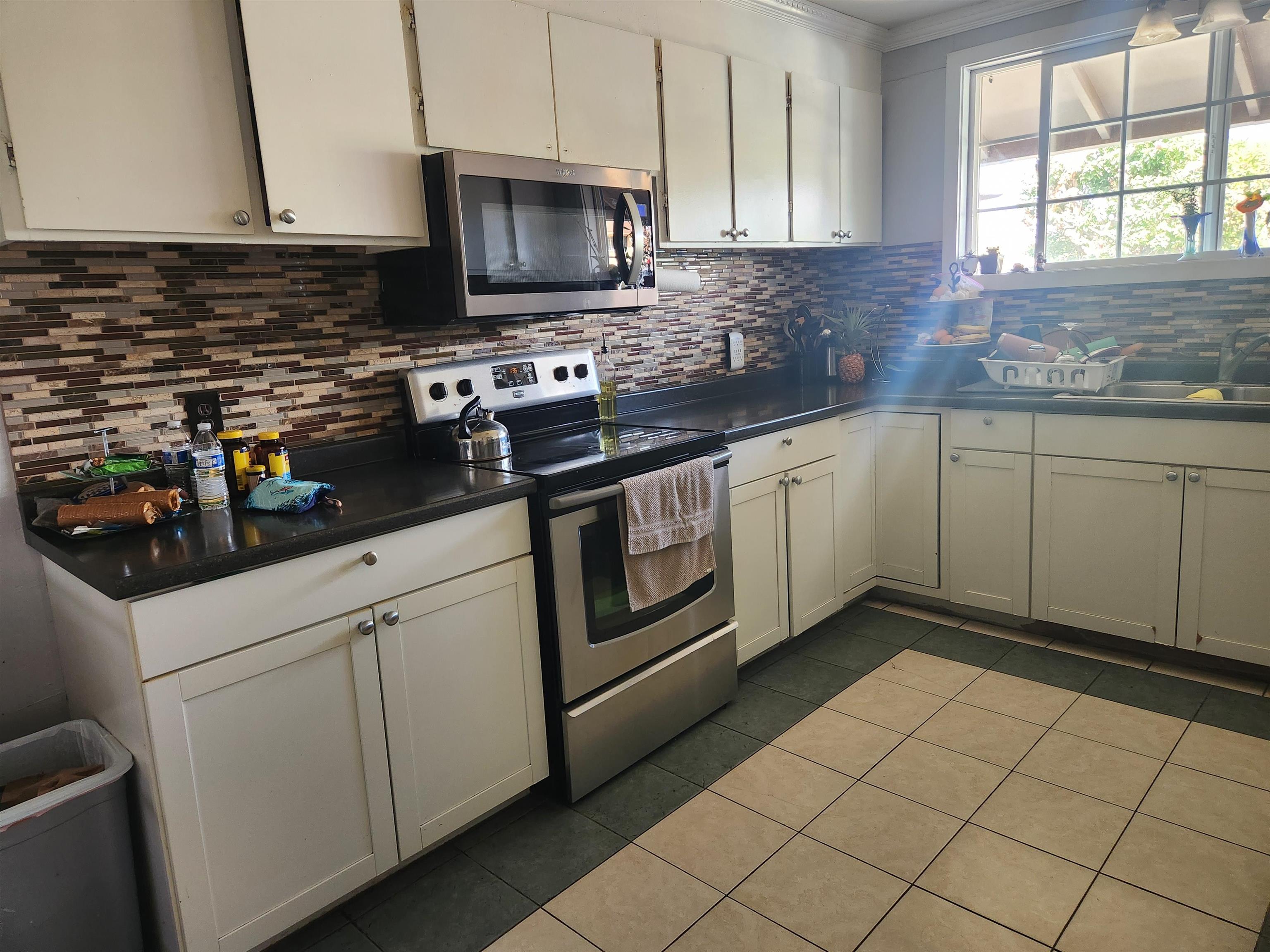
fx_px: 844
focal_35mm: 23
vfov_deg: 58.9
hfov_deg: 73.9
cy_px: 476
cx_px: 635
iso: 320
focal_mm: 5.4
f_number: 1.8
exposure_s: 1/100
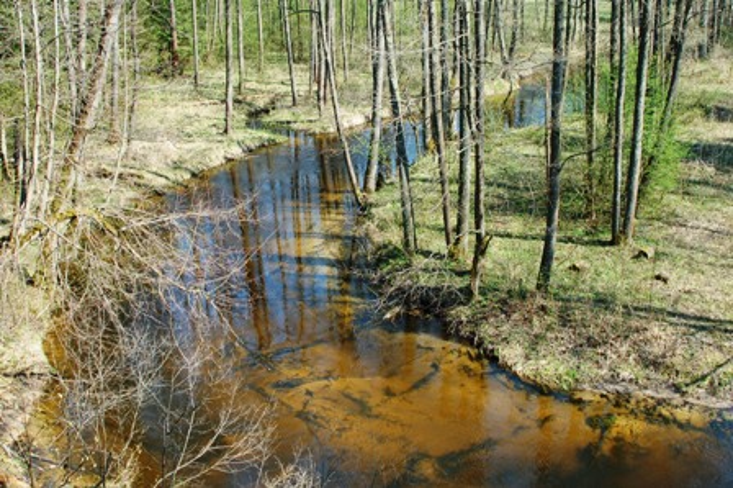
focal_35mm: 42
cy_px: 244
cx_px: 366
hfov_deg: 46.4
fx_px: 855
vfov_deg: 31.8
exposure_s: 1/160
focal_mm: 28
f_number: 6.3
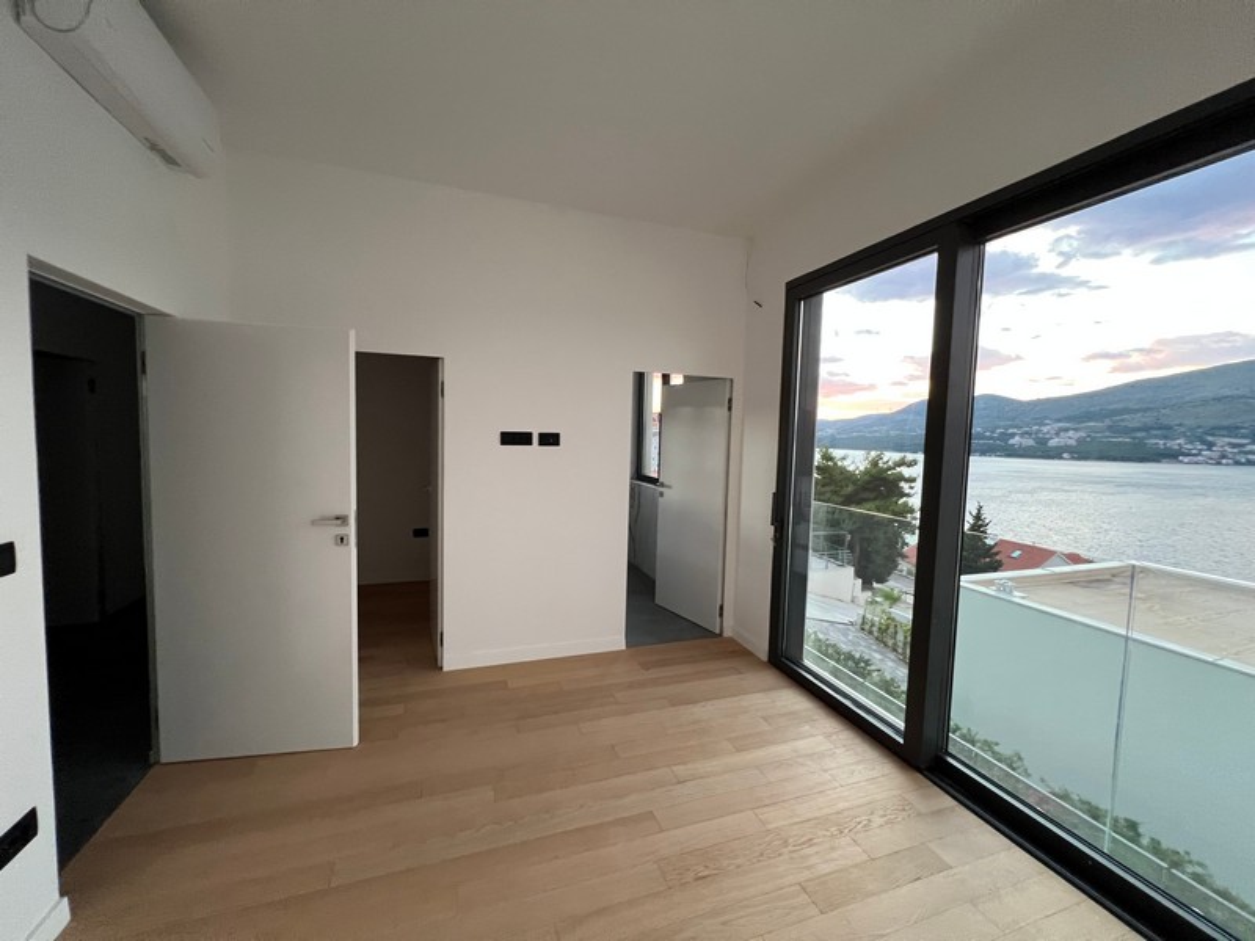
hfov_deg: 106.2
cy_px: 470
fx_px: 471
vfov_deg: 89.9
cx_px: 628
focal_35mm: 13
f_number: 1.8
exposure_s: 1/60
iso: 250
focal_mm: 1.57
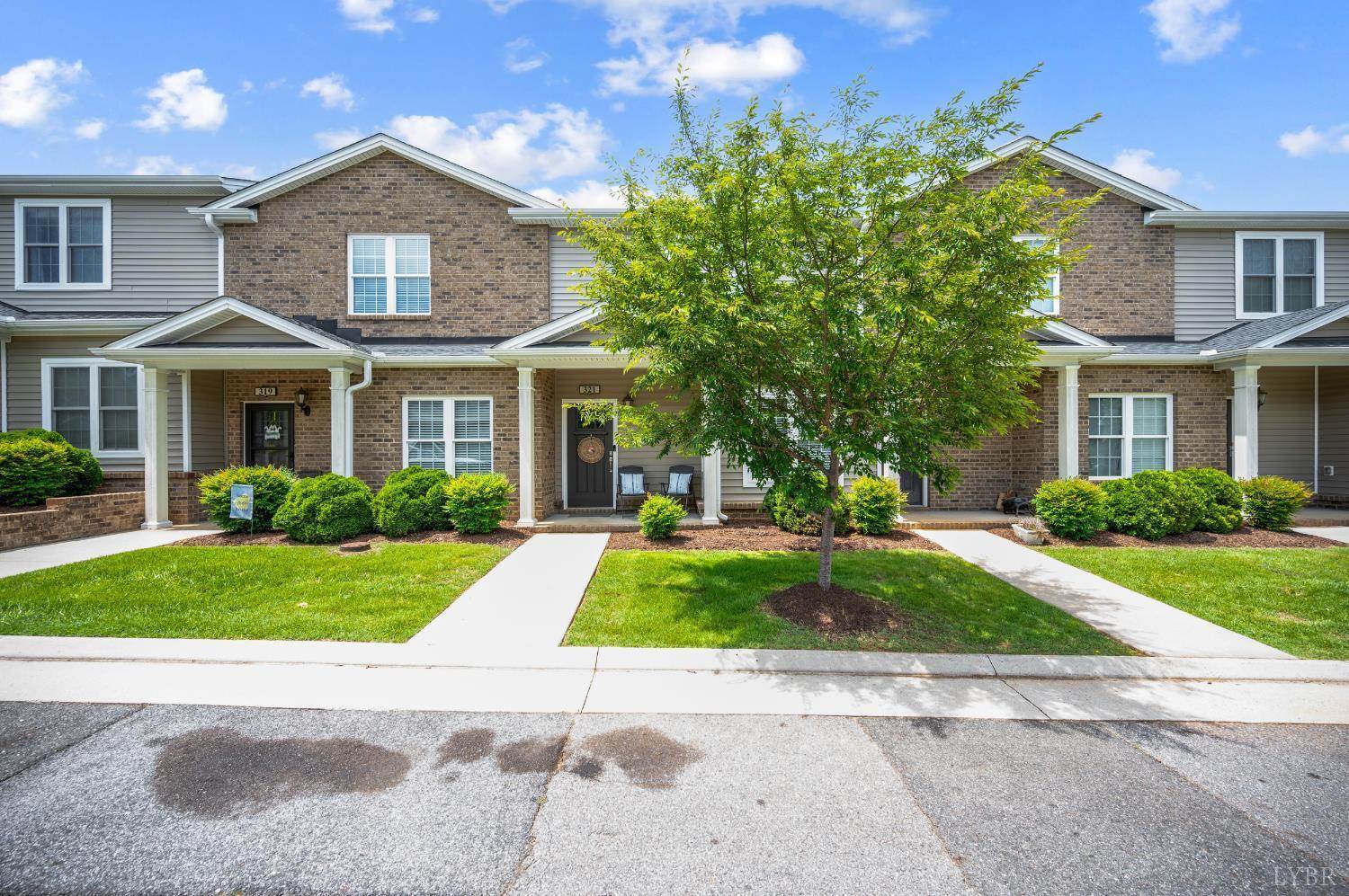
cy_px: 448
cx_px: 674
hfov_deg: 104.3
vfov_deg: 81.1
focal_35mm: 14
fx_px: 524
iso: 64
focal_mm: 14
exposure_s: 1/100
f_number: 4
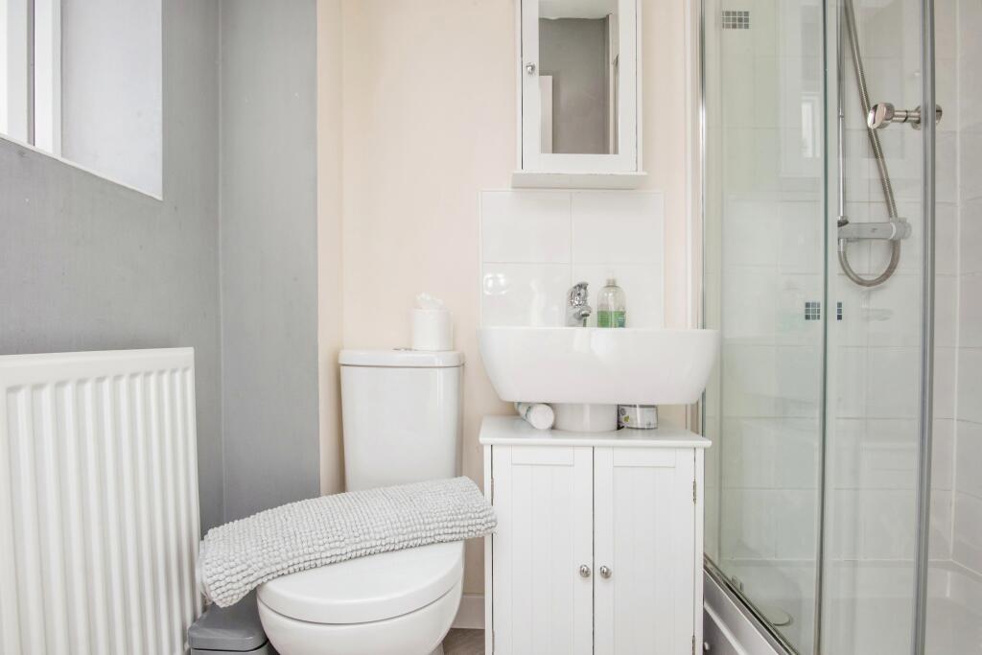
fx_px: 464
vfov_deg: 70.5
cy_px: 328
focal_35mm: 17
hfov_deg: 93.3
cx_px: 491
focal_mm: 17
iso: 400
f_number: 16
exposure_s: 1/60
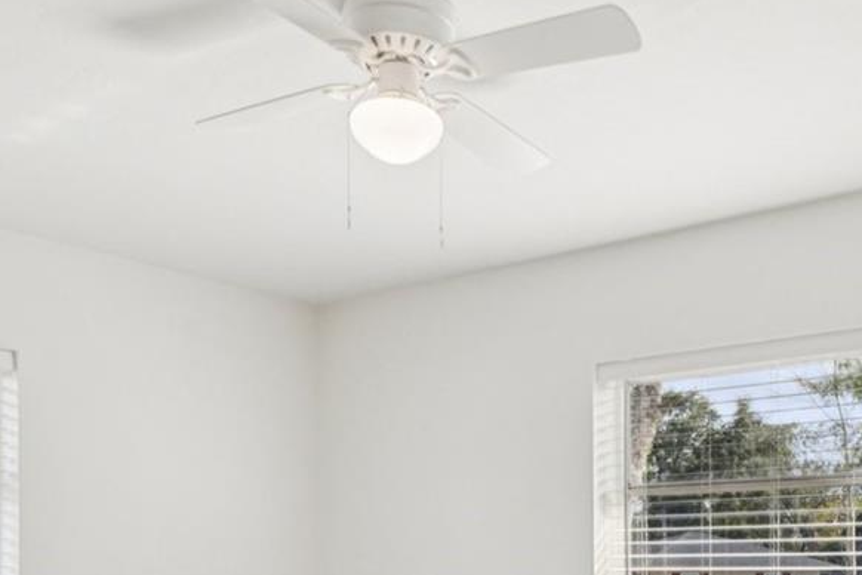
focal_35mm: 44
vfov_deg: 28.5
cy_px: 581
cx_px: 581
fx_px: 1053
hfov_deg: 43.8
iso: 400
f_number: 8
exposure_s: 1/500
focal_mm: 16
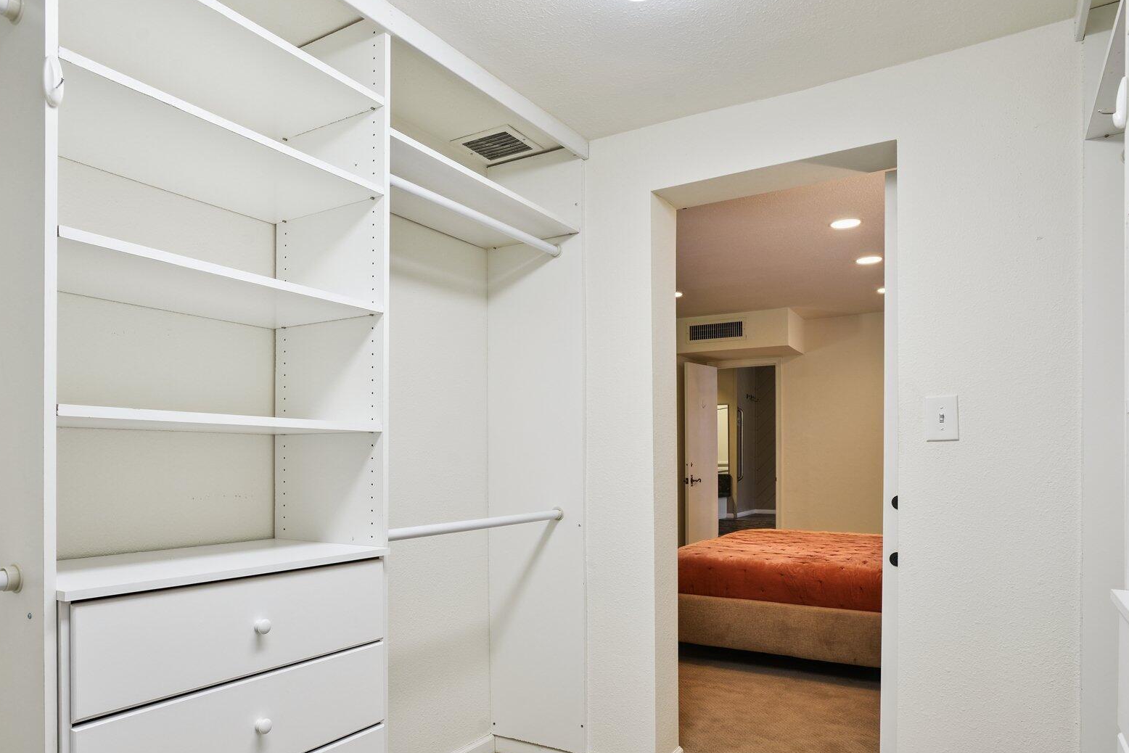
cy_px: 475
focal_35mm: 25
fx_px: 784
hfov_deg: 71.3
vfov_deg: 50.7
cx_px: 512
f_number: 9
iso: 320
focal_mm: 19
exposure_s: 1/20
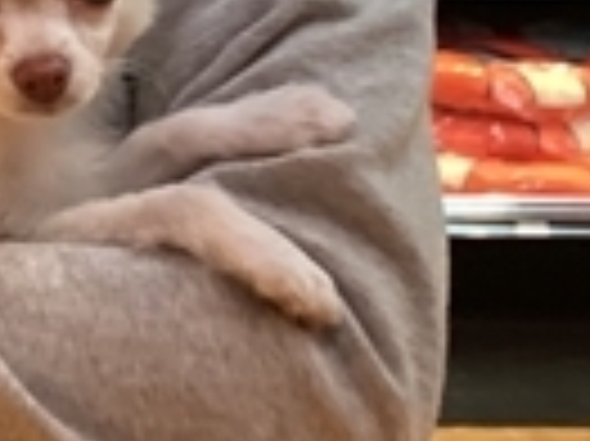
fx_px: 2418
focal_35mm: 142
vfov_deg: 10.2
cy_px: -176
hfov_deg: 13.4
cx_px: -189
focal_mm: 3.3
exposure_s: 1/60
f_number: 2.4
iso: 250
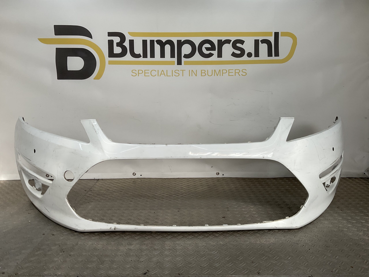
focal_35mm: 29
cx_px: 184
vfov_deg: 48.2
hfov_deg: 61.7
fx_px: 309
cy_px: 138
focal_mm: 3
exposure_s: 1/642
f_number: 1.8
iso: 16
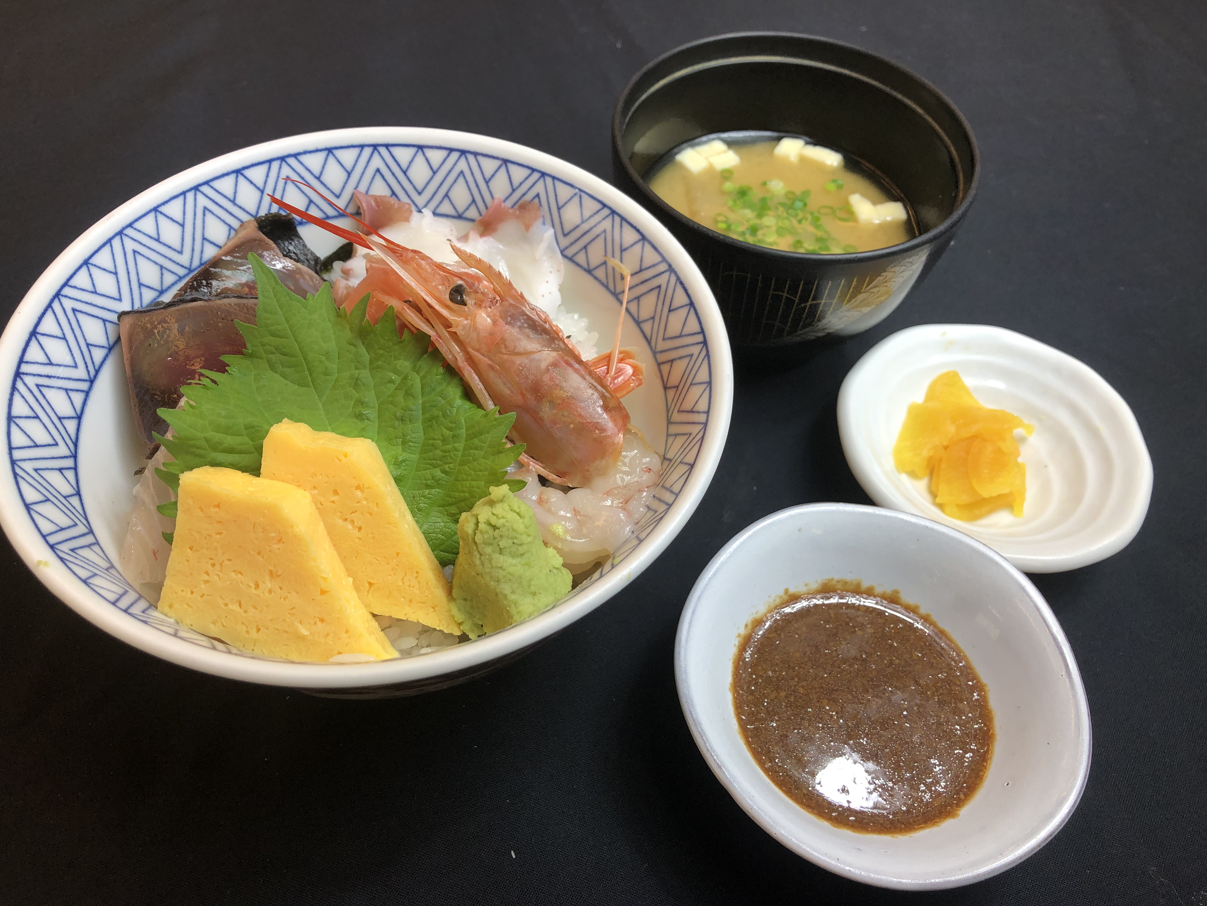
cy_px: 466
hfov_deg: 61.7
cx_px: 590
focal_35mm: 29
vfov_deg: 48.2
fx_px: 1011
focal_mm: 3.99
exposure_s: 1/120
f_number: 1.8
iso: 50
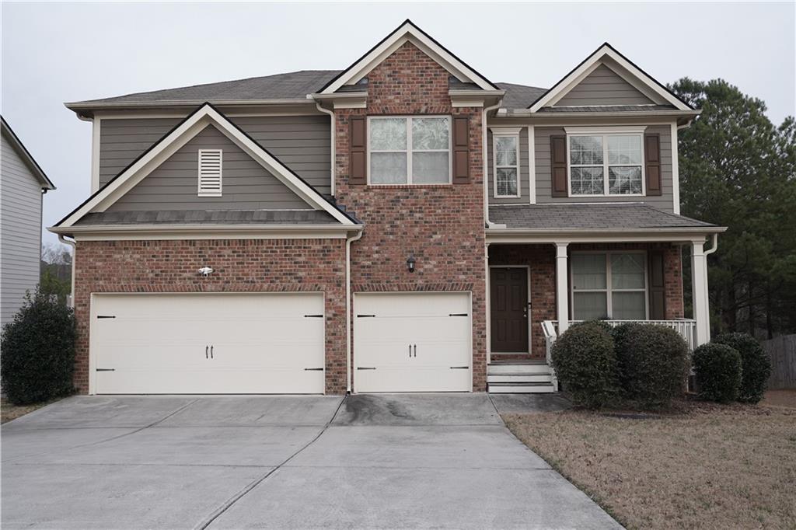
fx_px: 729
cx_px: 398
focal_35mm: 33
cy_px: 265
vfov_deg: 39.9
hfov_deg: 57.2
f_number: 5.6
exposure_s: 1/100
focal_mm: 33
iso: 125
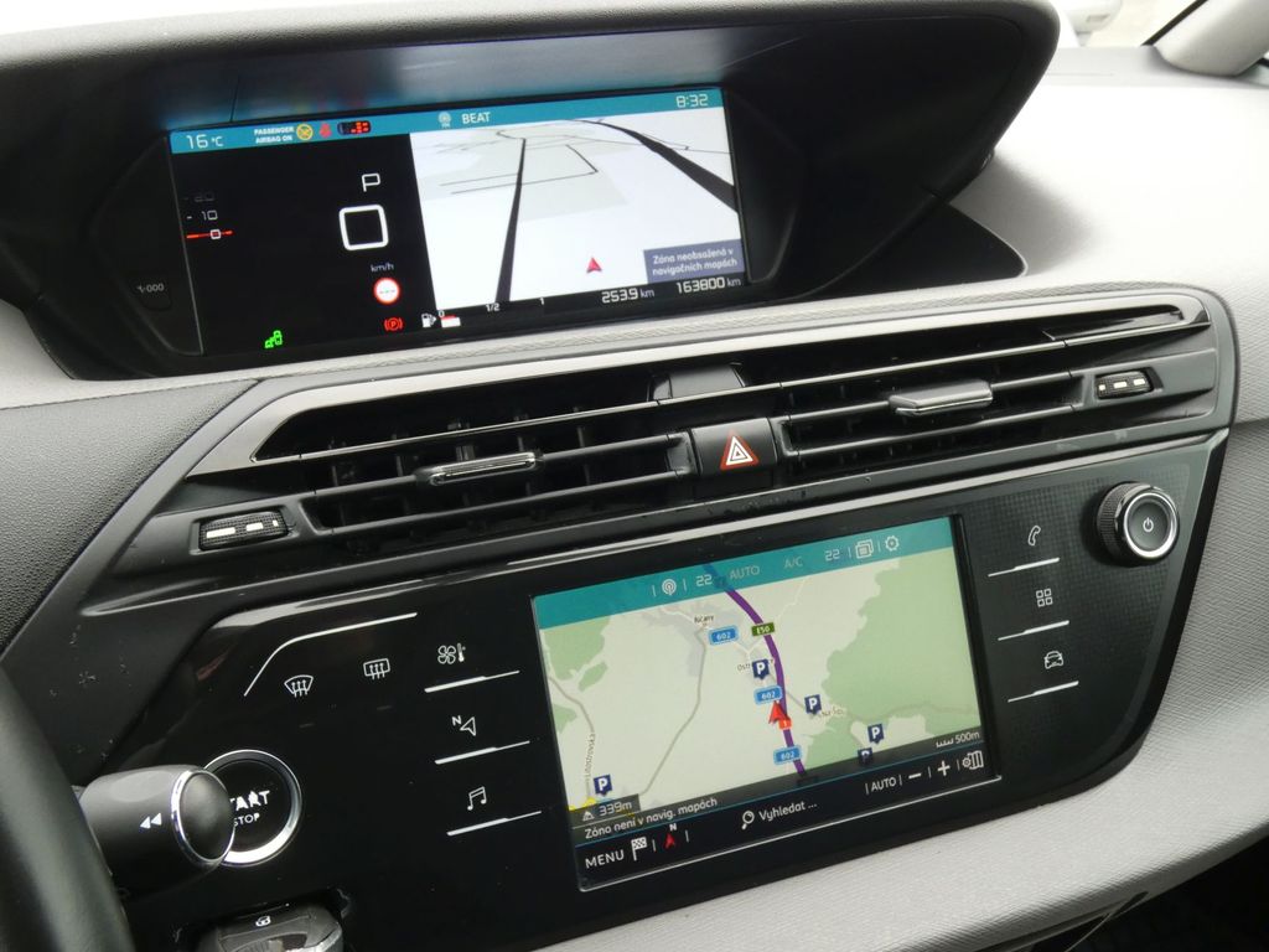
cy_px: 476
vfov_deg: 37.7
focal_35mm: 38
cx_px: 634
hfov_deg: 49.0
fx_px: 1393
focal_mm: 6.8
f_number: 5.6
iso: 320
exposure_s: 1/80
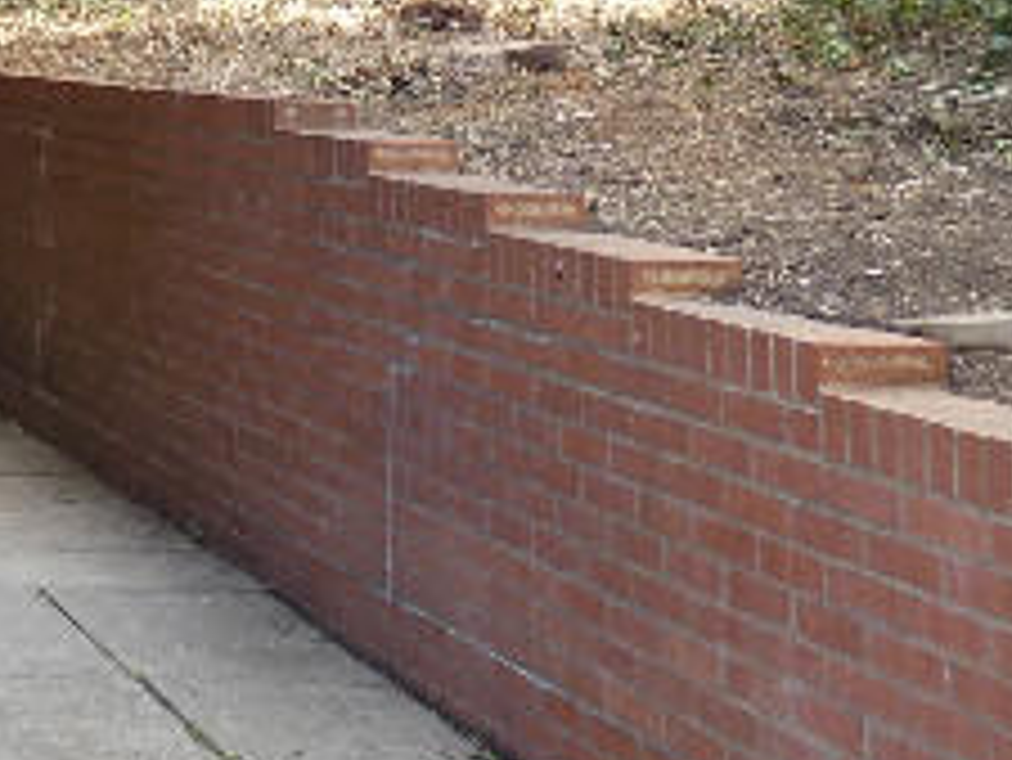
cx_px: -409
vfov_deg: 15.4
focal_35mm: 91
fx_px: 2662
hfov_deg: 19.4
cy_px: -256
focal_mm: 3.6
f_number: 2.8
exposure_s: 1/200
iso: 80
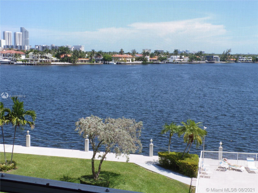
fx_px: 313
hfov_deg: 44.8
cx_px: 129
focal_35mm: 42
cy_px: 96
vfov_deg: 34.3
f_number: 4.9
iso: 80
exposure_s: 1/300
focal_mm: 7.6
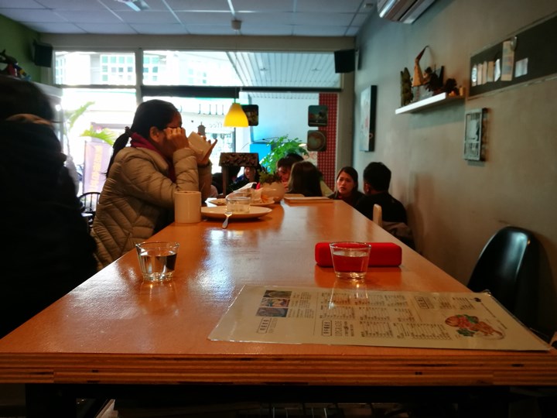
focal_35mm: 33
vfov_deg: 42.9
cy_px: 209
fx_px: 531
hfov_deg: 55.4
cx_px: 278
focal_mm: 4.5
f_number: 2.2
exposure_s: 1/30
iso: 160
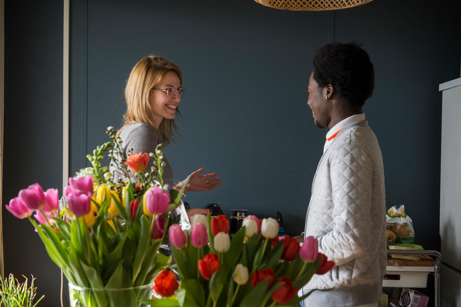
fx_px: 705
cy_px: 154
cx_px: 230
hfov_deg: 36.2
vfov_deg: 24.6
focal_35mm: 55
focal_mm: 55
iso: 500
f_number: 5.6
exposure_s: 1/125
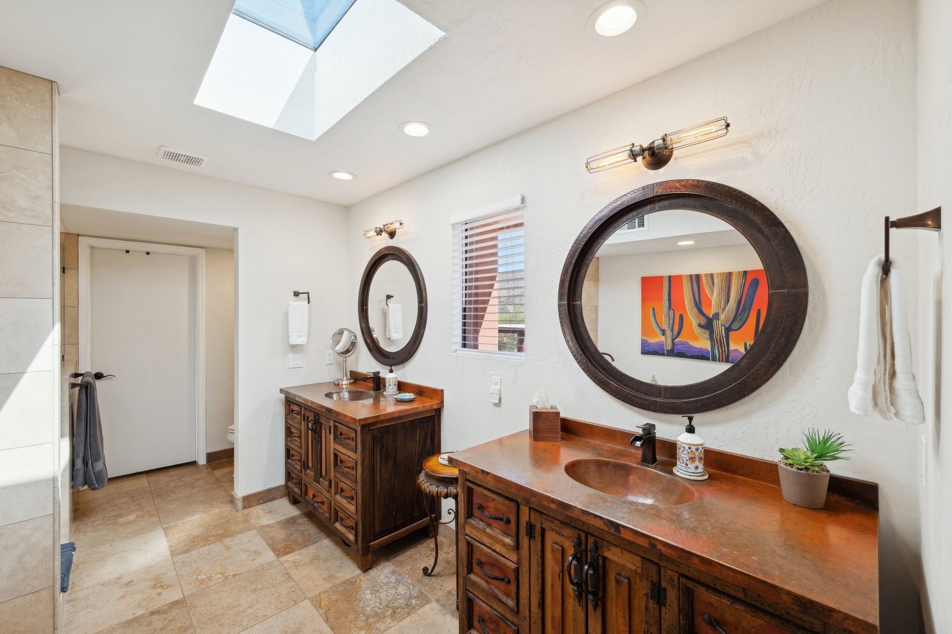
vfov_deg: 81.2
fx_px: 370
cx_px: 476
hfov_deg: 104.3
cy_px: 317
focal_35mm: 14
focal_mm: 14
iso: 400
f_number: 8
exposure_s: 1/60
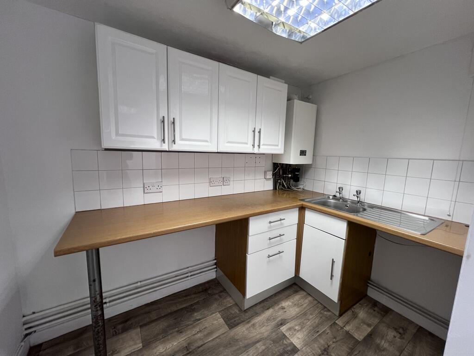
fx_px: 178
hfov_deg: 106.2
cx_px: 237
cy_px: 178
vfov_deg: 89.9
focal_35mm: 13
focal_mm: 1.57
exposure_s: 1/100
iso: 200
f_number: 1.8
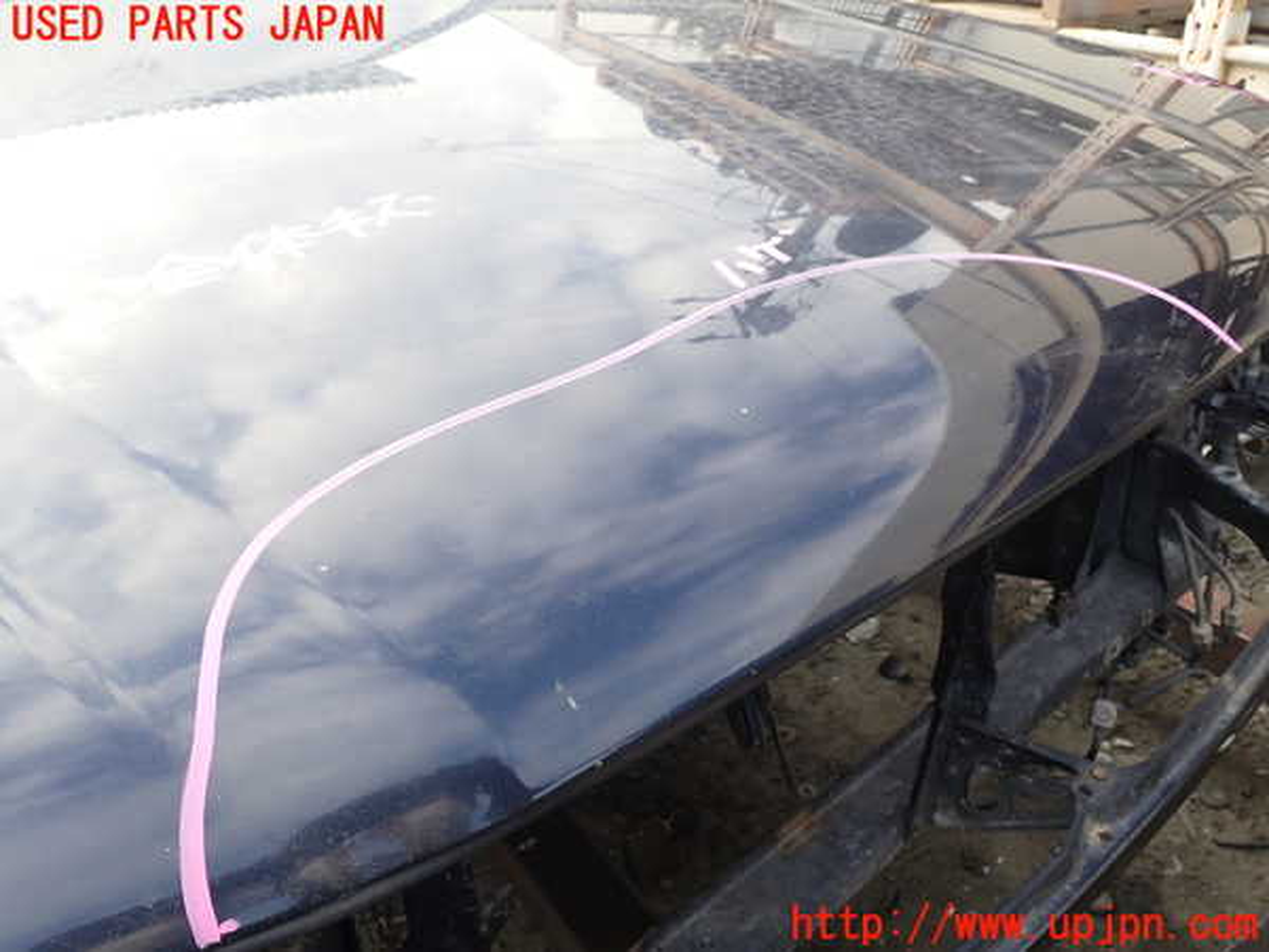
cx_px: 634
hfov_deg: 60.0
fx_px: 1100
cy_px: 476
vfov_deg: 46.8
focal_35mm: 30
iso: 100
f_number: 3.2
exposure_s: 1/100
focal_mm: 5.4
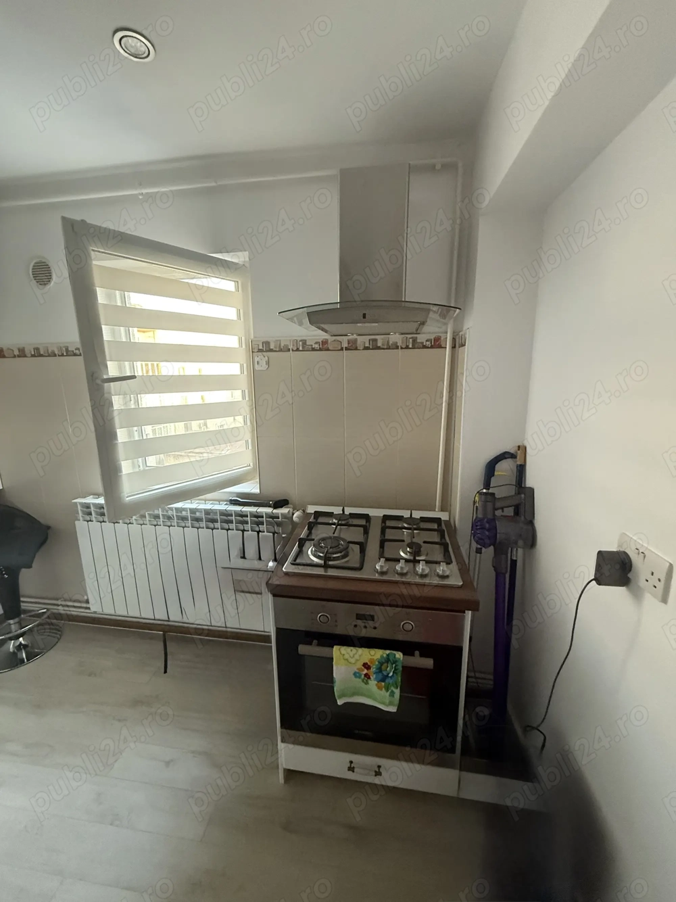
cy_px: 451
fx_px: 365
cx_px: 338
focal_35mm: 14
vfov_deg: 102.1
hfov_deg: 85.7
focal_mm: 2.22
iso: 640
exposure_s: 1/60
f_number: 2.2
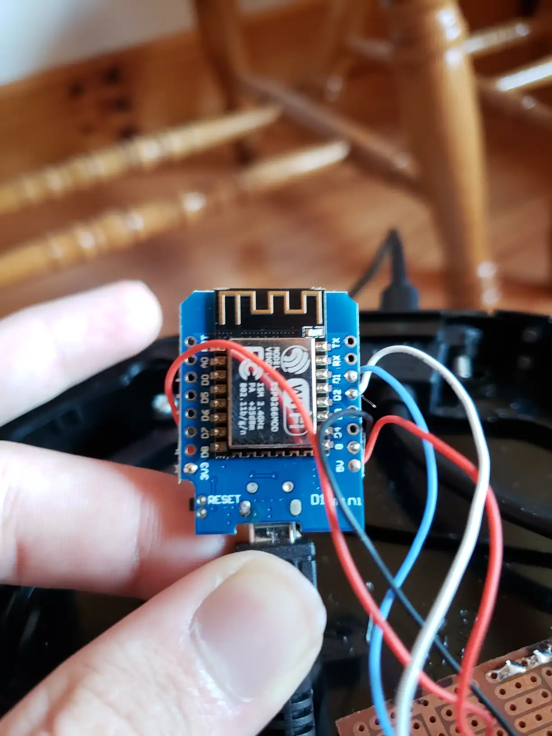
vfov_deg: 67.3
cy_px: 368
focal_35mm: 26
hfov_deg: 53.1
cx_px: 276
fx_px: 553
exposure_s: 1/16
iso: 250
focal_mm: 4.3
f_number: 1.5
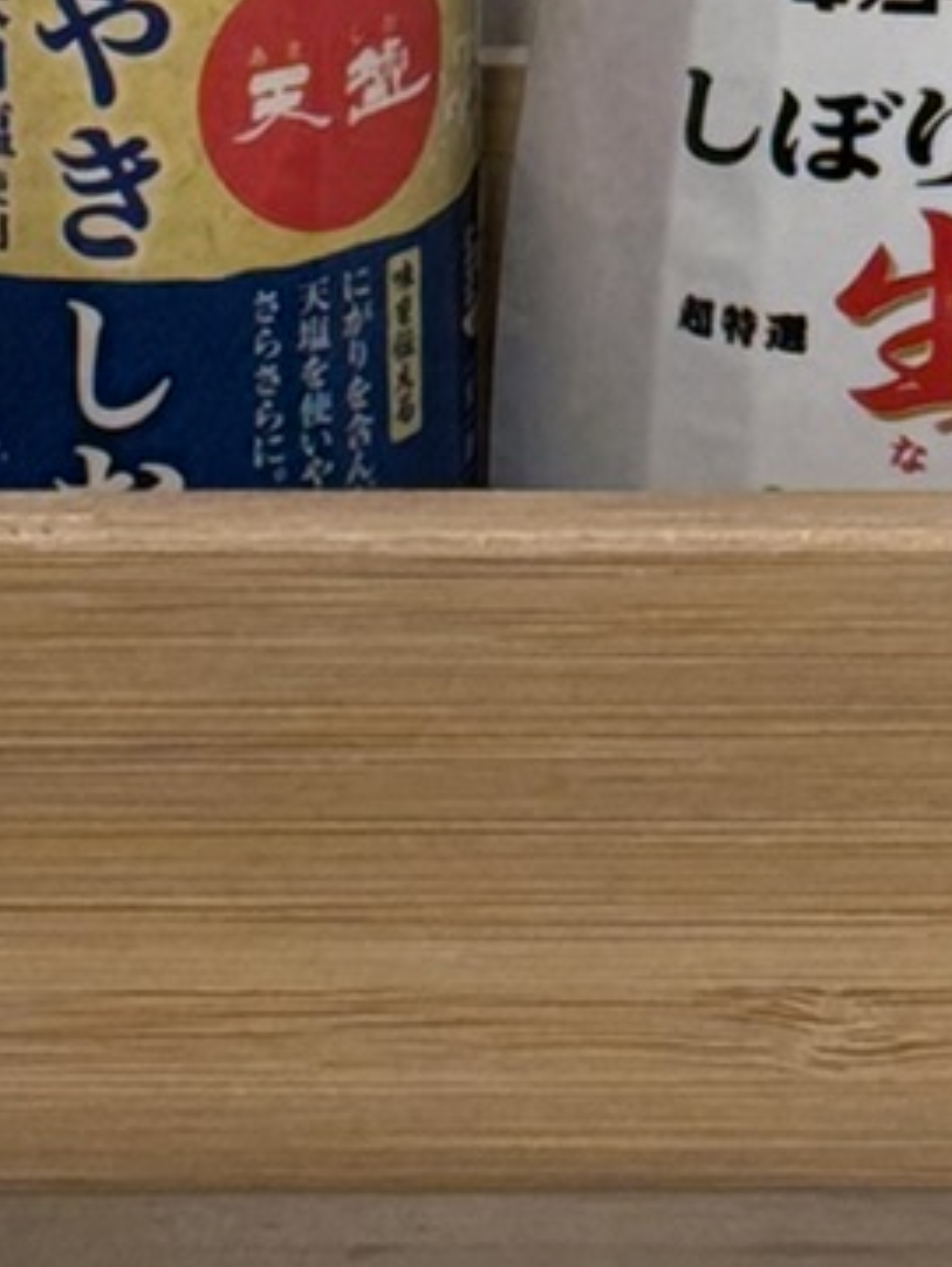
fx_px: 9968
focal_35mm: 272
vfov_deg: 7.2
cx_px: 927
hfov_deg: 5.5
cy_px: -555
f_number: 1.78
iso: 64
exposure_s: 1/50
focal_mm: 6.76
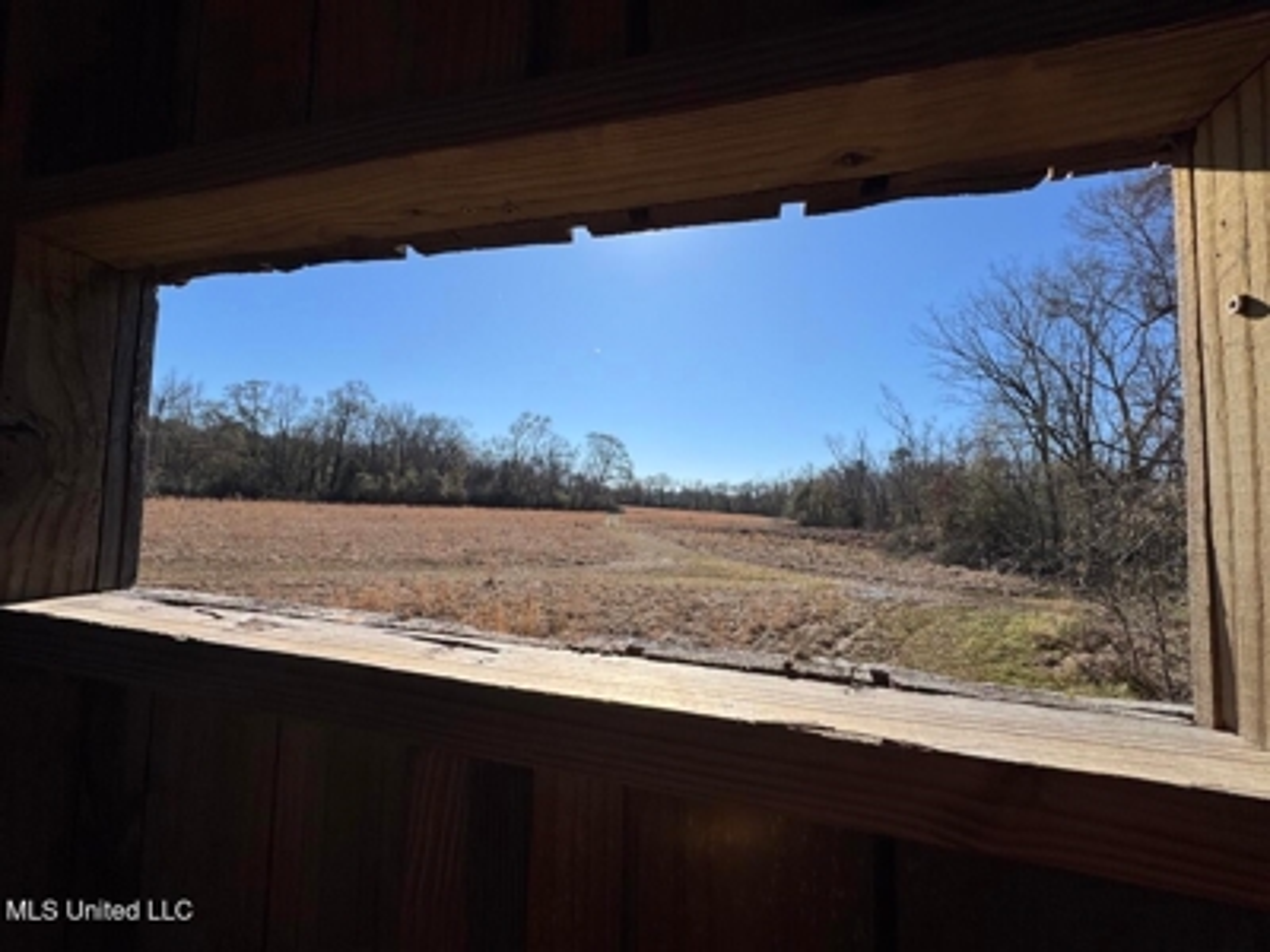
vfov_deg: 85.7
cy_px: 476
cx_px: 635
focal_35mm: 14
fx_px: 514
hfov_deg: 102.1
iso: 50
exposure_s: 1/3546
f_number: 2.2
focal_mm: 2.22
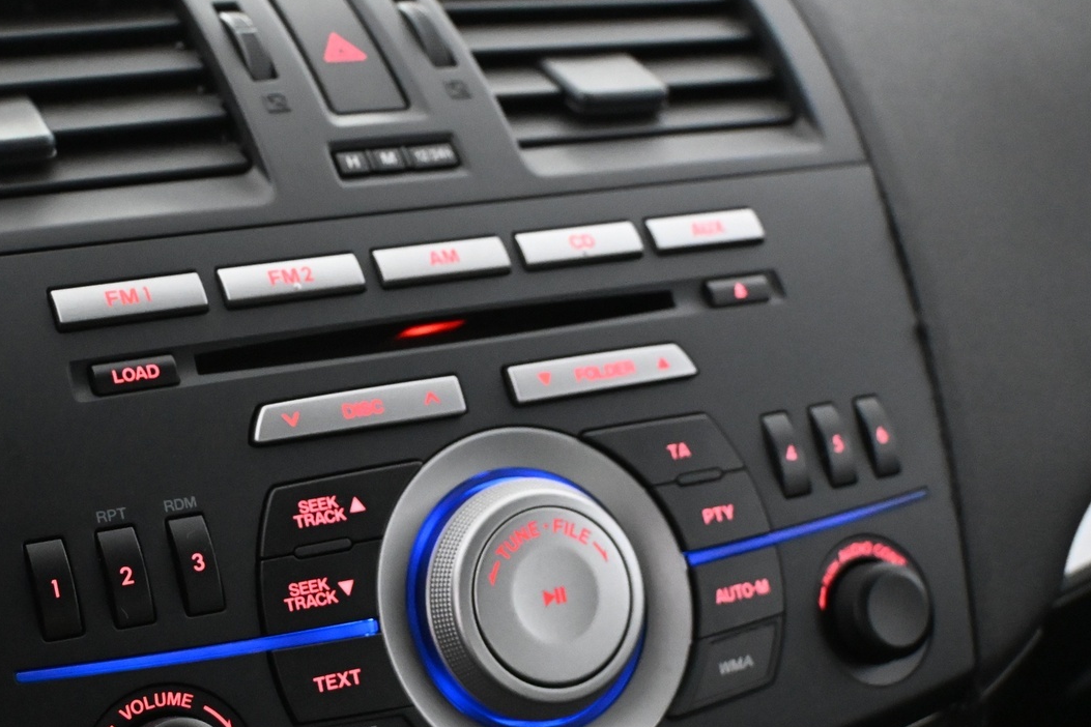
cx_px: 412
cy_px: 436
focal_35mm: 61
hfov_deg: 32.7
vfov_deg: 22.2
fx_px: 1853
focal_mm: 26.5
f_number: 4.5
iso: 6400
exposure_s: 1/60
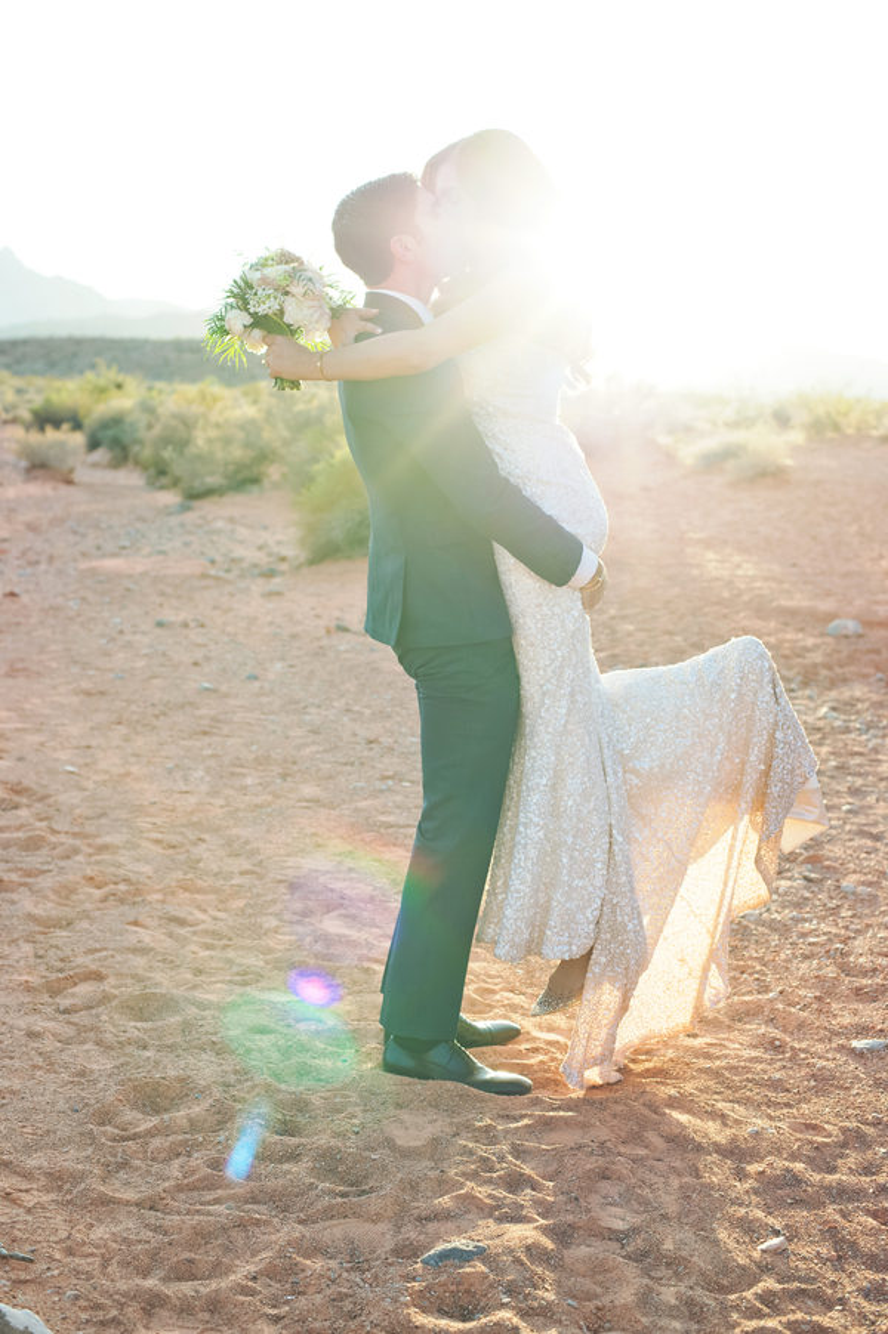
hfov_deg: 27.0
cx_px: 444
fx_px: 1853
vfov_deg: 39.6
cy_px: 667
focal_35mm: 50
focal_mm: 50
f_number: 4.5
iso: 200
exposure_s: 1/320
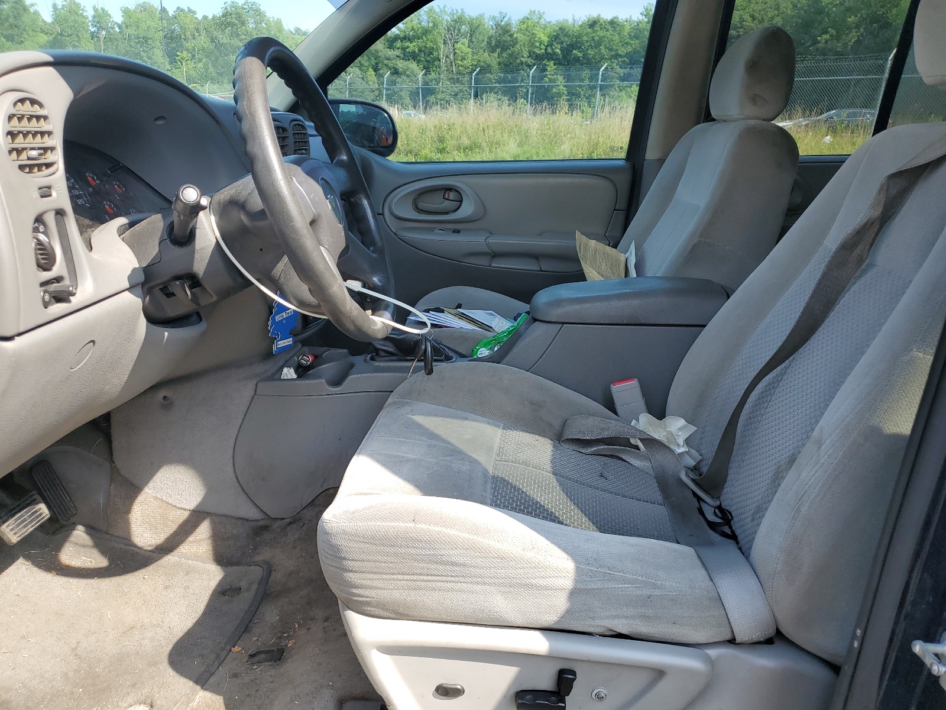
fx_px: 711
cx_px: 473
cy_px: 355
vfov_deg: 53.1
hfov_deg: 67.3
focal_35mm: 26
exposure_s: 1/625
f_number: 1.5
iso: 50
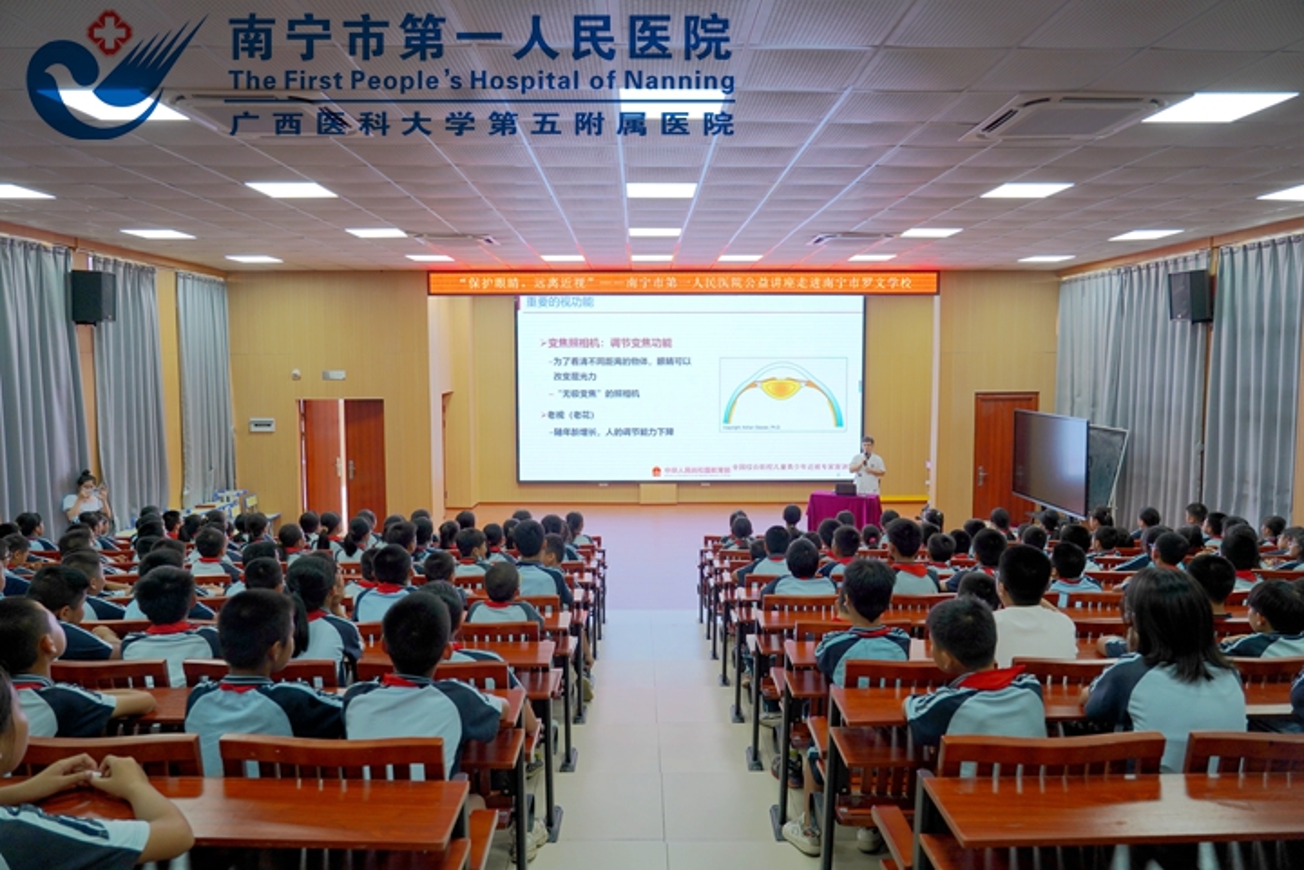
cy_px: 435
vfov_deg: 53.1
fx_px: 869
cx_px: 652
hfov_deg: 73.7
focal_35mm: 24
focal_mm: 24
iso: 250
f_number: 4
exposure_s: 1/60
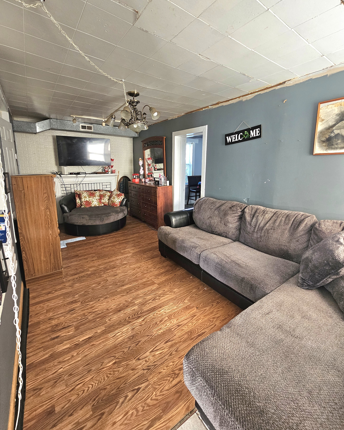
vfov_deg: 100.6
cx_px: 170
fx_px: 178
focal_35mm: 14
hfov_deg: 88.0
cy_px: 203
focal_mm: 2.2
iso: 200
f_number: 2.2
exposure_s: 1/60.2
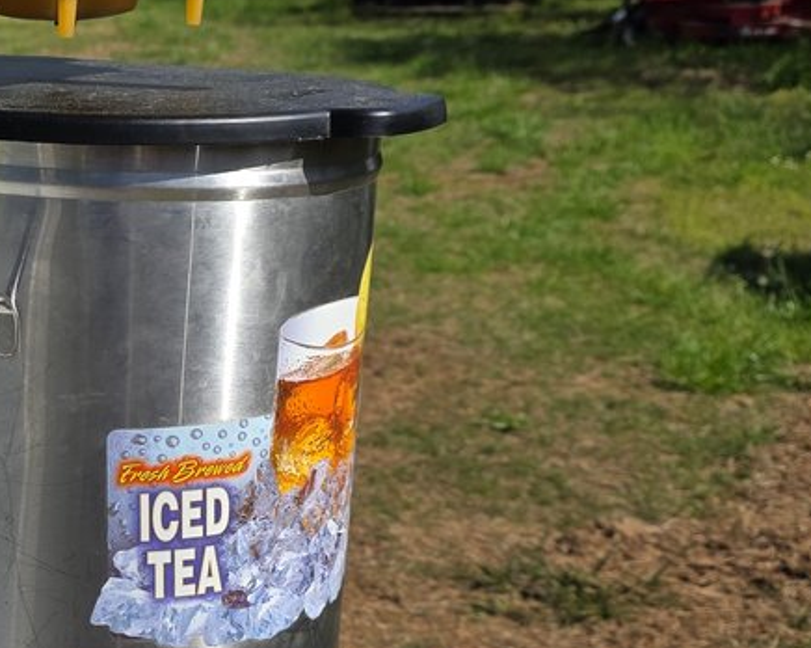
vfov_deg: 19.6
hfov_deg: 22.9
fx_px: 1871
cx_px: -105
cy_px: 392
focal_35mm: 78
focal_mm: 6.3
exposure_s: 1/7944
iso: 80
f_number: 1.7
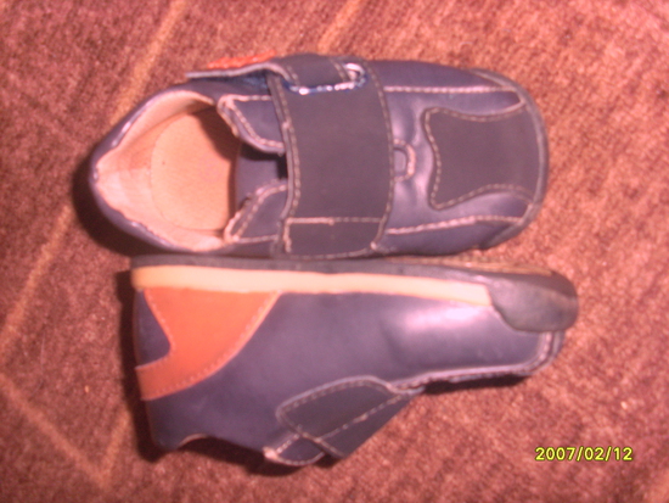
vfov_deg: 37.7
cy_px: 252
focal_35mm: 38
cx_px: 334
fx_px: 735
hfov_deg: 49.0
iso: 100
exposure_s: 1/45
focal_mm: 6.3
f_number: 3
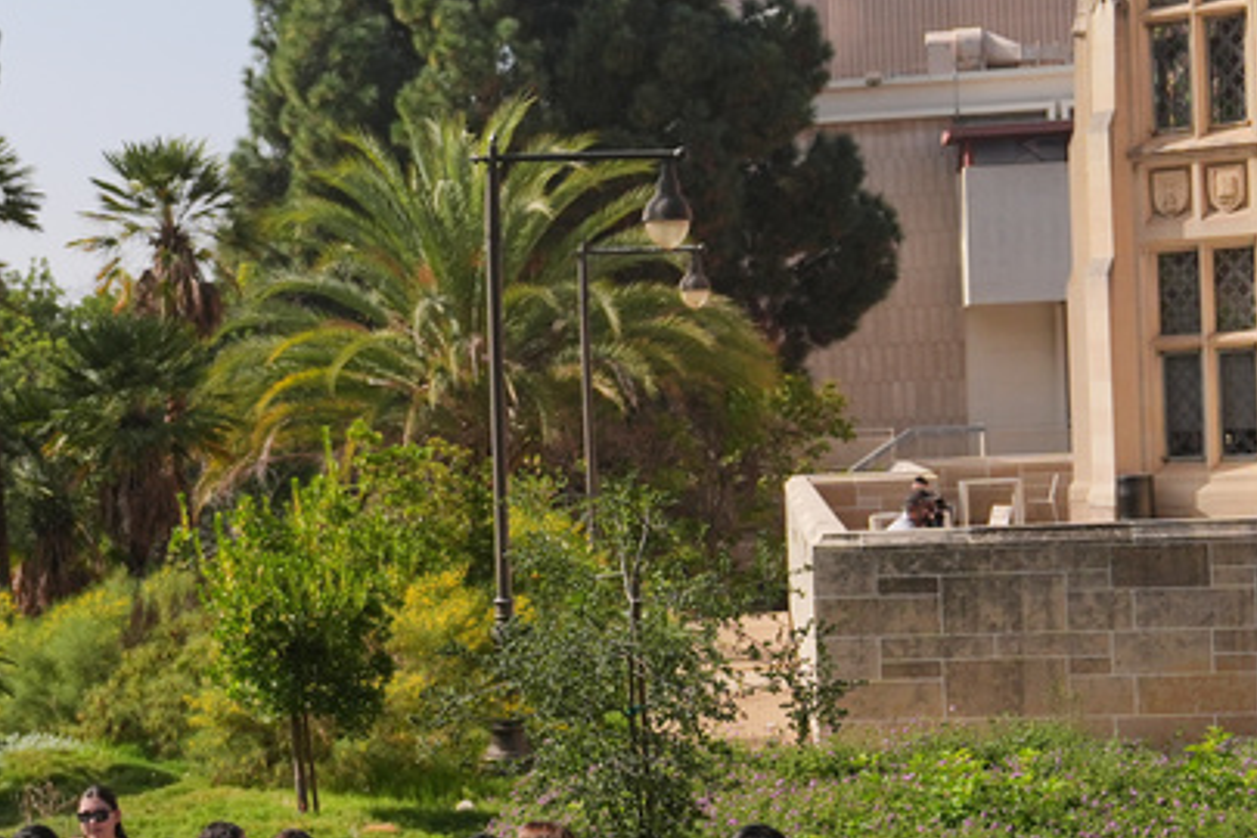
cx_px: -127
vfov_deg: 15.0
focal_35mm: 91
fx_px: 3177
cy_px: 448
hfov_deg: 21.2
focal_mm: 36
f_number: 2.8
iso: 400
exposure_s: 1/12800
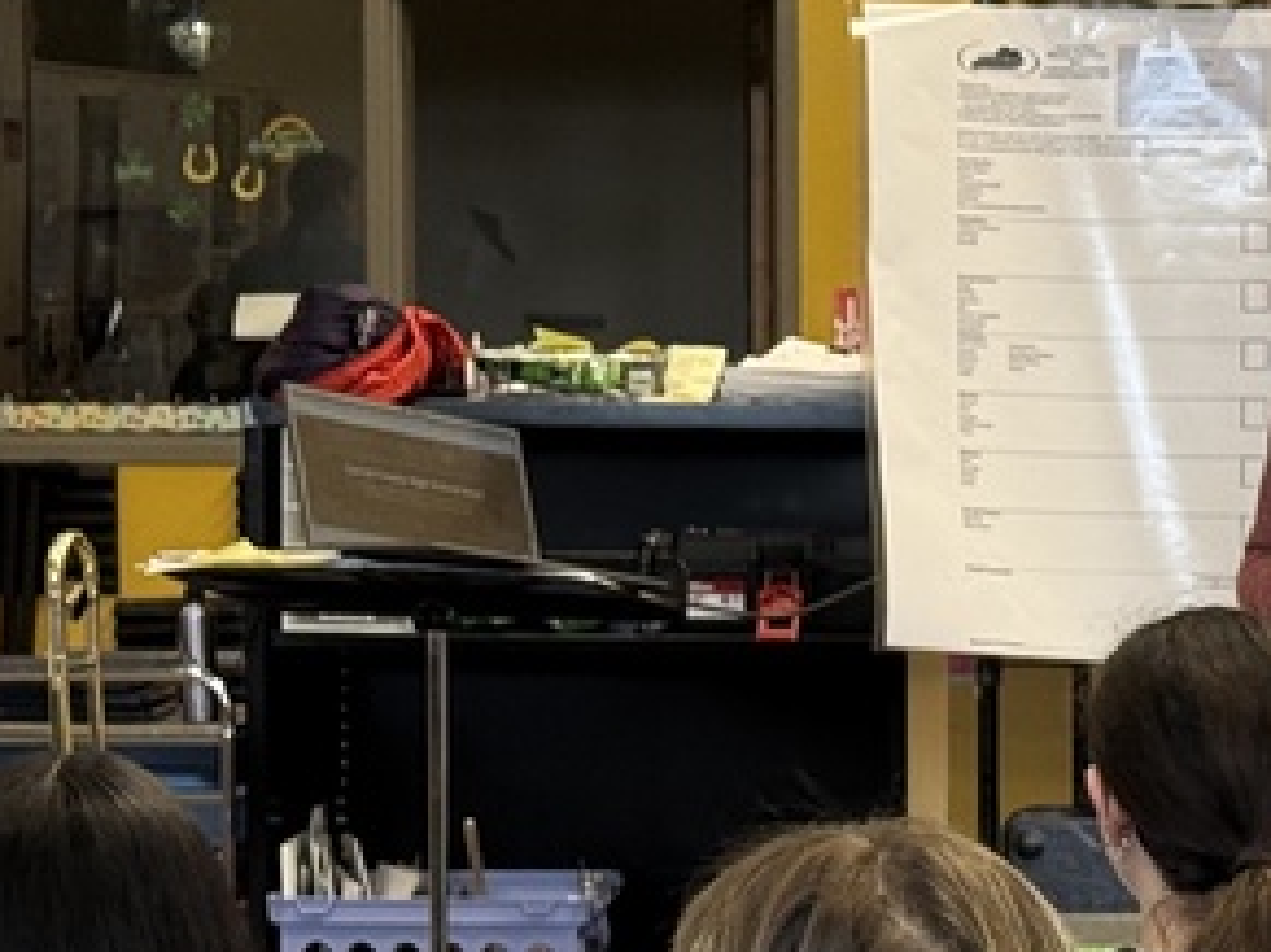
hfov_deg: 11.4
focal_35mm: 169
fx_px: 6203
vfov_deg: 8.8
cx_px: 1599
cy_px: 524
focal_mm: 6.76
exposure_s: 1/60
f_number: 1.78
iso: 125
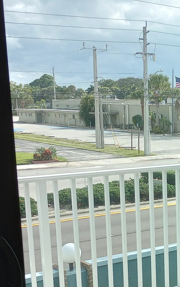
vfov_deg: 31.2
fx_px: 502
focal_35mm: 64
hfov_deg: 19.4
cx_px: 203
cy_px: 230
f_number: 1.8
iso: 112
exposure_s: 1/148
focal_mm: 4.27
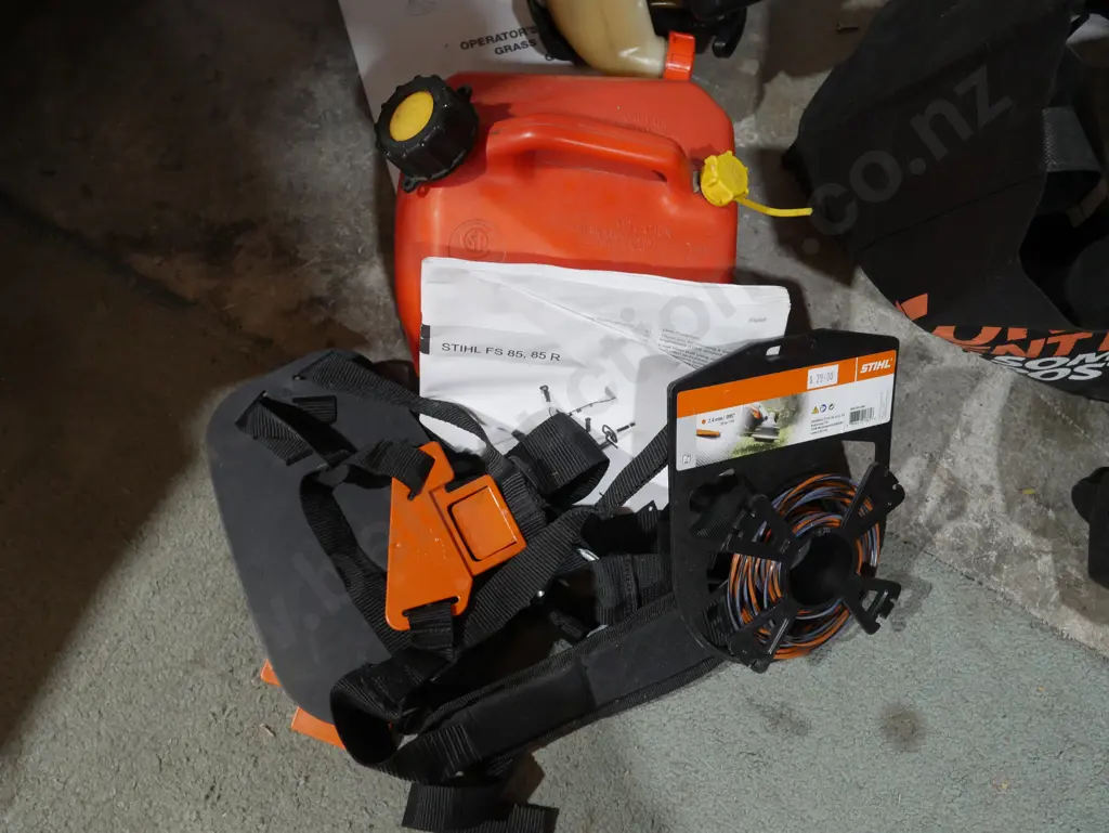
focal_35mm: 32
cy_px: 416
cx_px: 554
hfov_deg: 56.8
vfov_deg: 44.2
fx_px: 1026
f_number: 5
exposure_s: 1/60
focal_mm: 16
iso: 1000
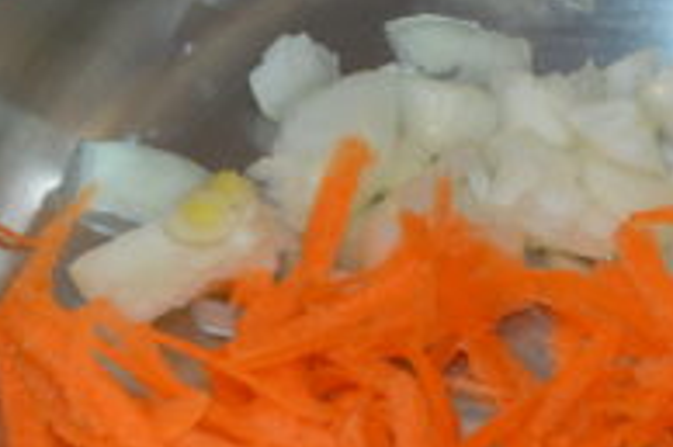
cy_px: 317
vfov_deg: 7.4
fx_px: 3437
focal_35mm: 184
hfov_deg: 11.1
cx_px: 683
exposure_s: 1/60
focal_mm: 34
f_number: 5
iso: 640
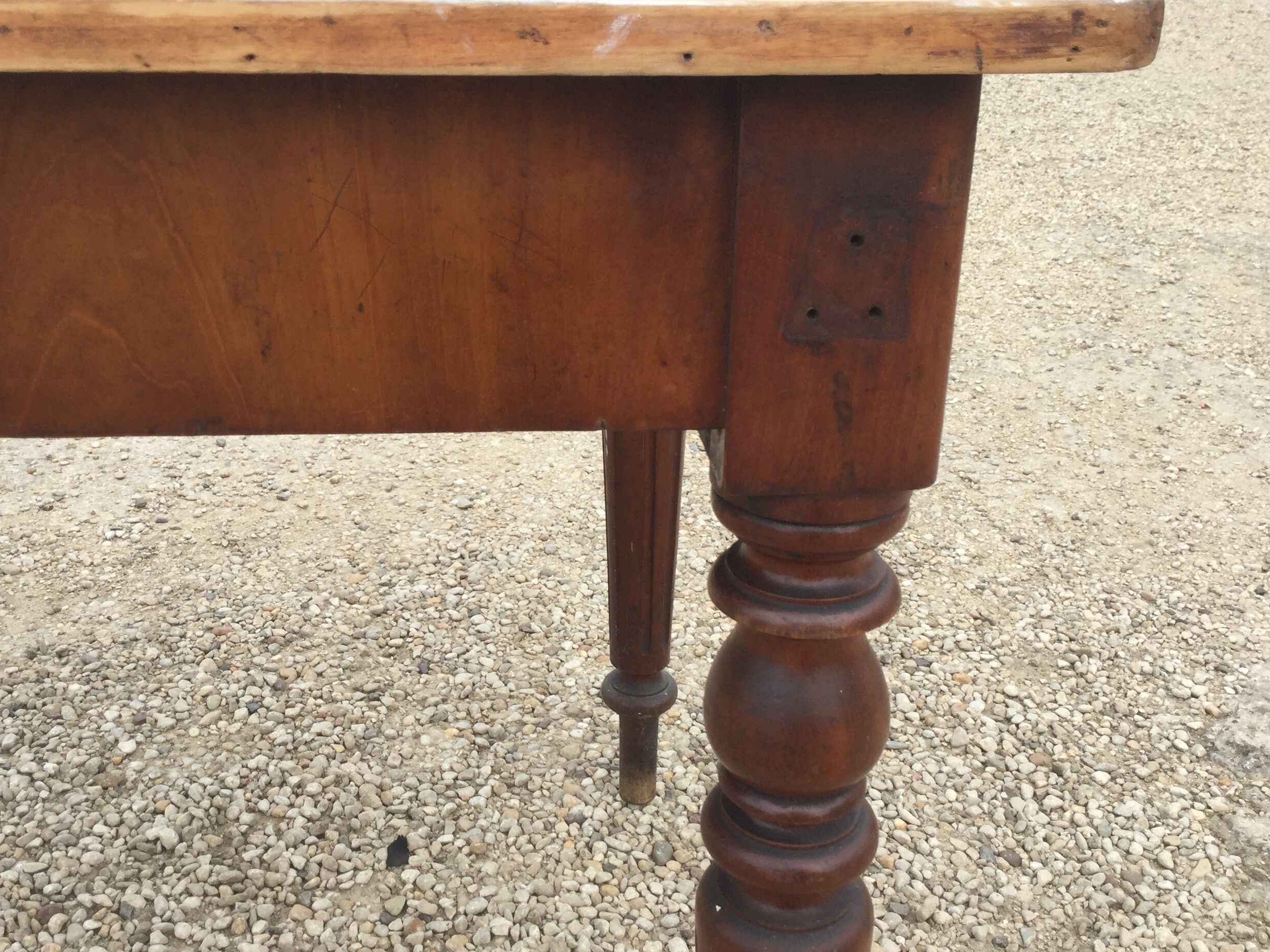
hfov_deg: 45.7
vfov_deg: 35.1
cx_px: 587
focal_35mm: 41
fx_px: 1504
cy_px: 443
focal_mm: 3.3
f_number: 2.4
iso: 25
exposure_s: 1/448
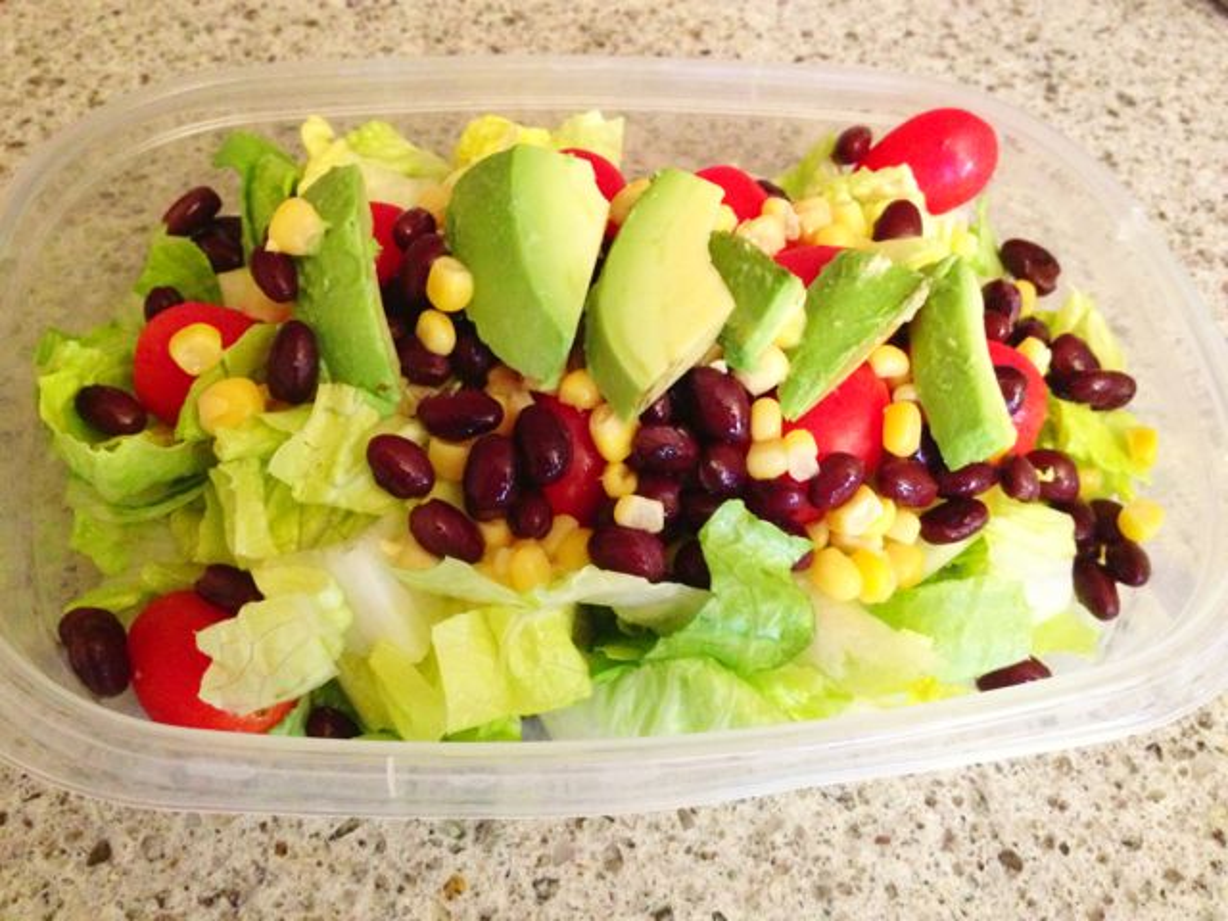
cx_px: 614
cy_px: 460
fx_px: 1242
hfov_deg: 52.6
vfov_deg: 40.7
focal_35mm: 35
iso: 400
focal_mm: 4.28
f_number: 2.4
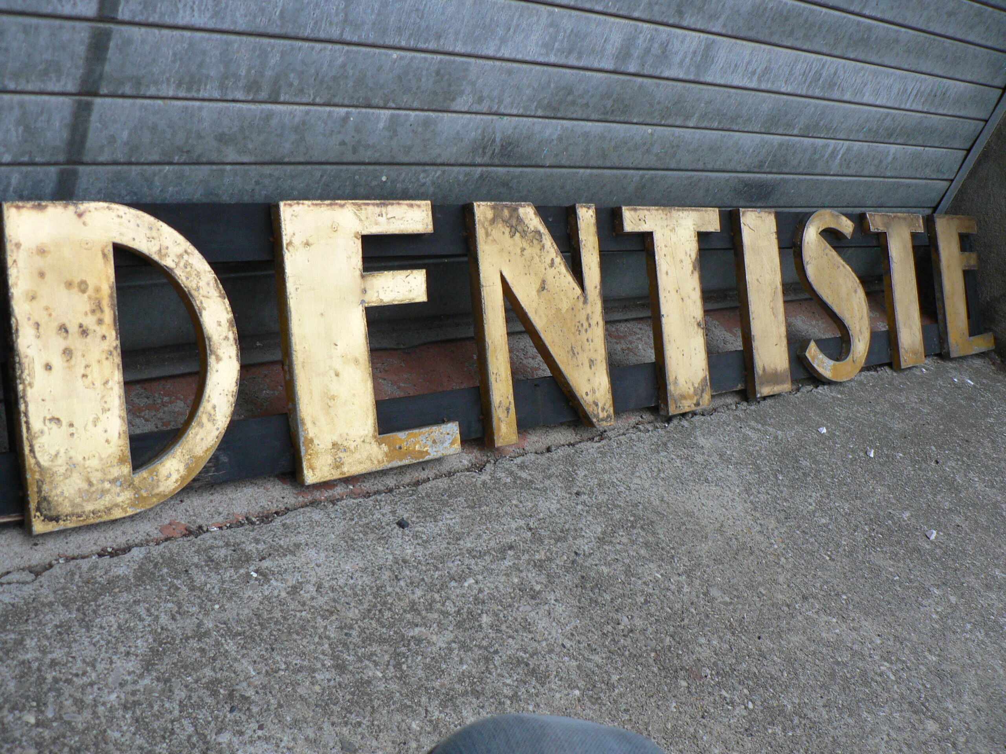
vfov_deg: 39.7
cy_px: 377
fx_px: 1046
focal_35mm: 36
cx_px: 503
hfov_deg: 51.4
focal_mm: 6
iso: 150
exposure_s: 1/30
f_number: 2.8
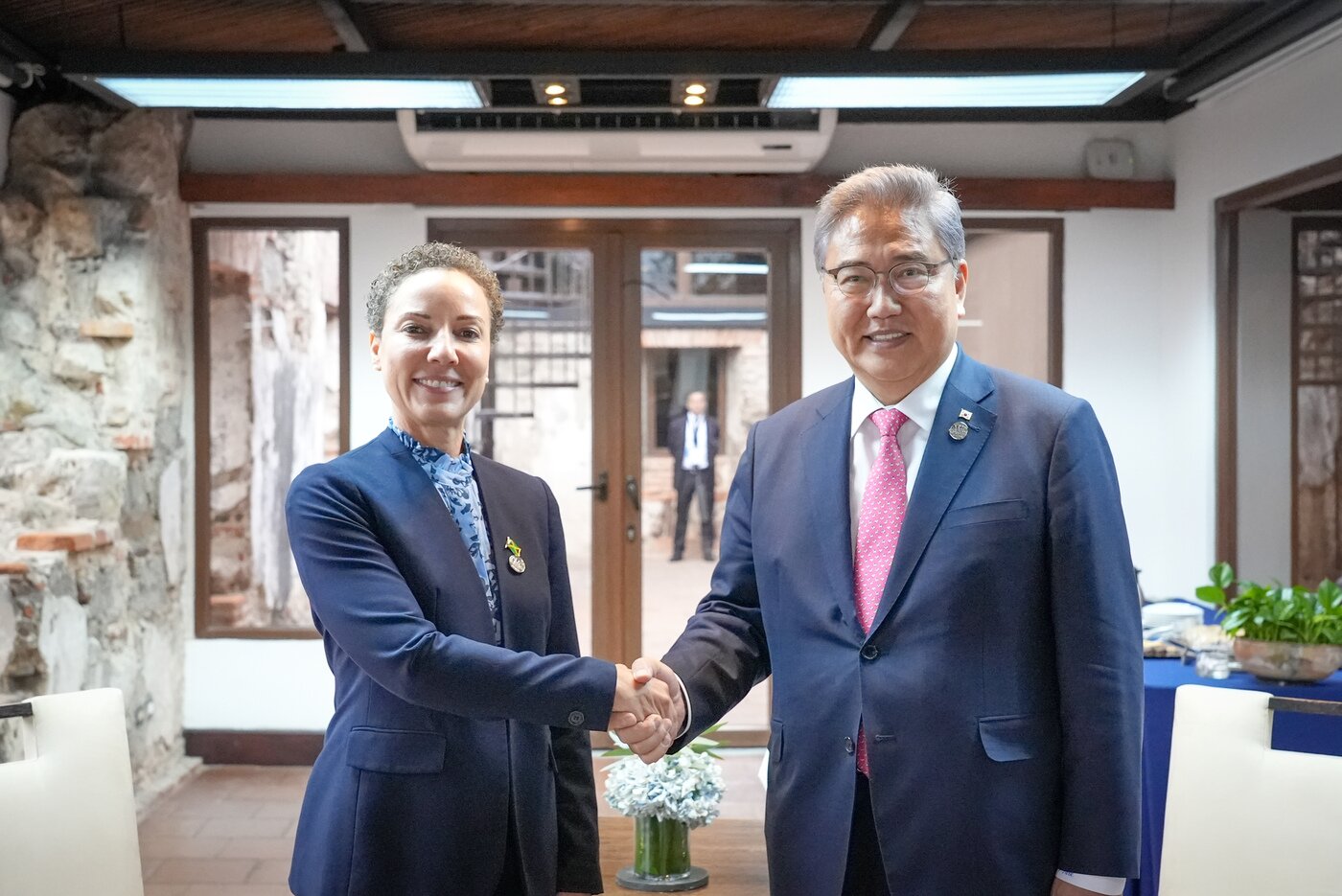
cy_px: 448
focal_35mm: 48
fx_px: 1790
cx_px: 671
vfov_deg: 28.1
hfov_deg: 41.1
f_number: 5.6
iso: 12800
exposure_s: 1/250
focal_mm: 48
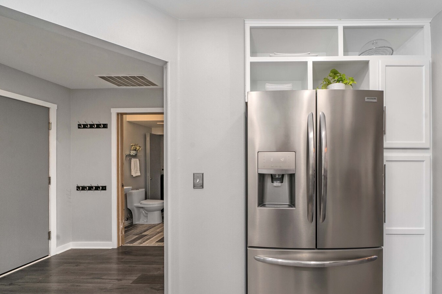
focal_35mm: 15
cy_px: 170
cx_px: 274
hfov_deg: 98.5
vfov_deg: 76.8
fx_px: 184
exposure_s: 1/15
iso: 2000
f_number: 8
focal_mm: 12
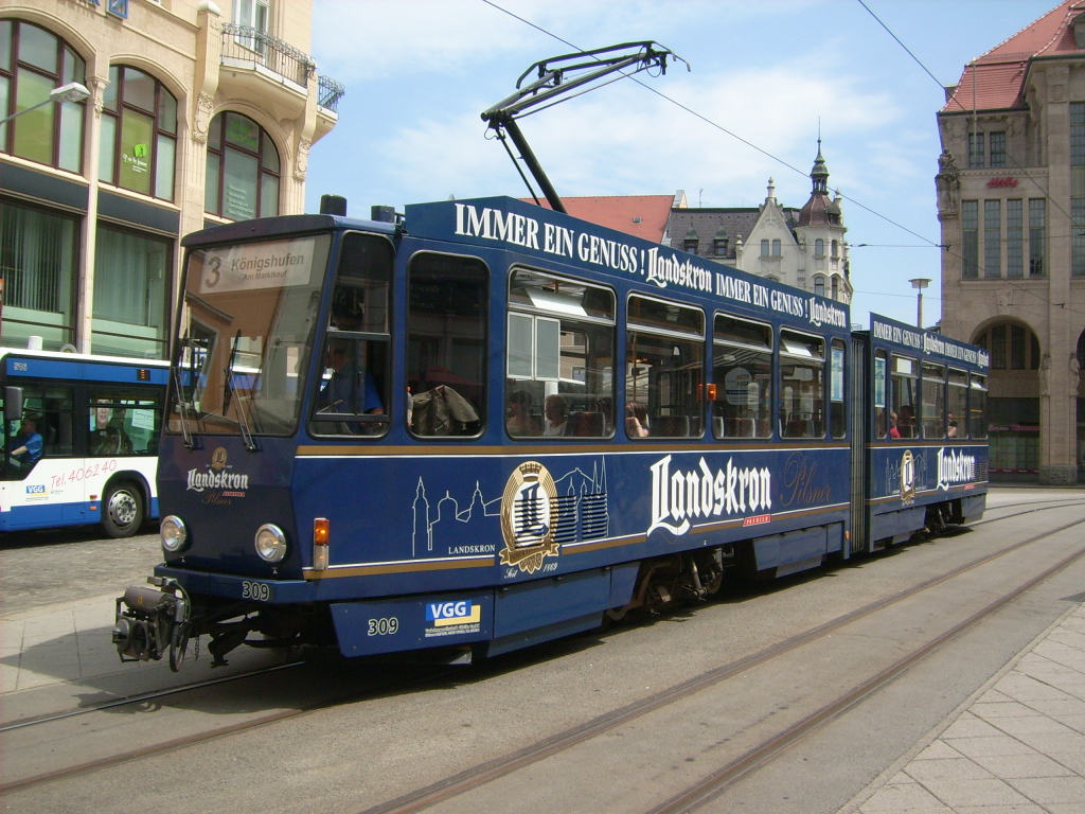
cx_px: 542
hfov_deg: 52.6
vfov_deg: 40.7
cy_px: 407
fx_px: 1097
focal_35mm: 35
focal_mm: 5.95
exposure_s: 1/420
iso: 50
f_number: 5.8
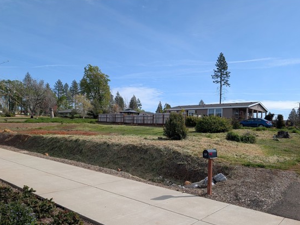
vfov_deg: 49.7
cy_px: 125
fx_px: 243
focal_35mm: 28
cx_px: 160
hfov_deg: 63.4
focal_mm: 6.9
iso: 22
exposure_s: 1/1271
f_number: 1.68
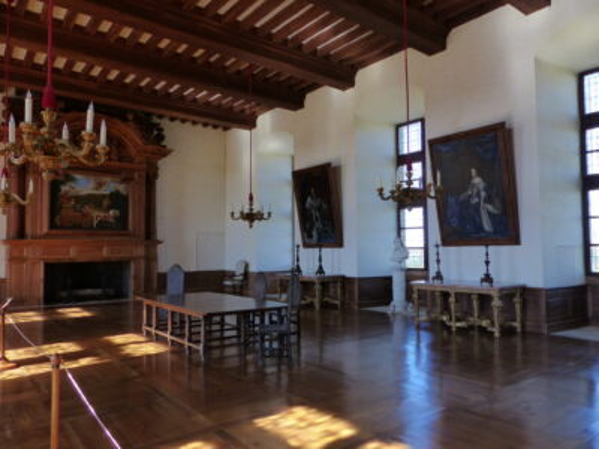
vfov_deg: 54.9
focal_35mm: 25
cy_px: 224
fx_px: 433
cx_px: 300
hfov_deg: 69.4
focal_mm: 4.5
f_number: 2.8
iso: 200
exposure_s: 1/125
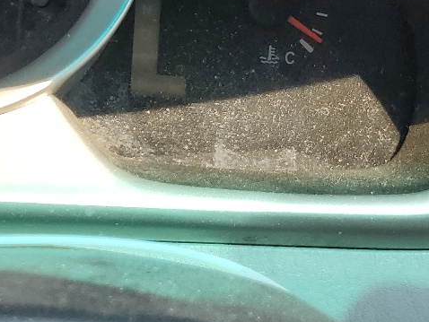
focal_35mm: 87
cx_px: -88
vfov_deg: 15.9
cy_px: -122
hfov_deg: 20.9
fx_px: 1079
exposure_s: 1/588
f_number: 1.5
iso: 50
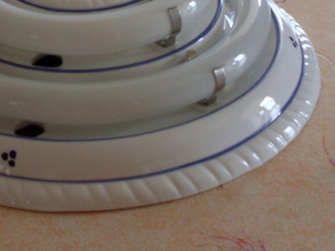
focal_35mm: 117
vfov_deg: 12.6
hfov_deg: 16.8
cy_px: 25
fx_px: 1132
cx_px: 88
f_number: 3.1
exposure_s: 1/45
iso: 100
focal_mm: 8.1
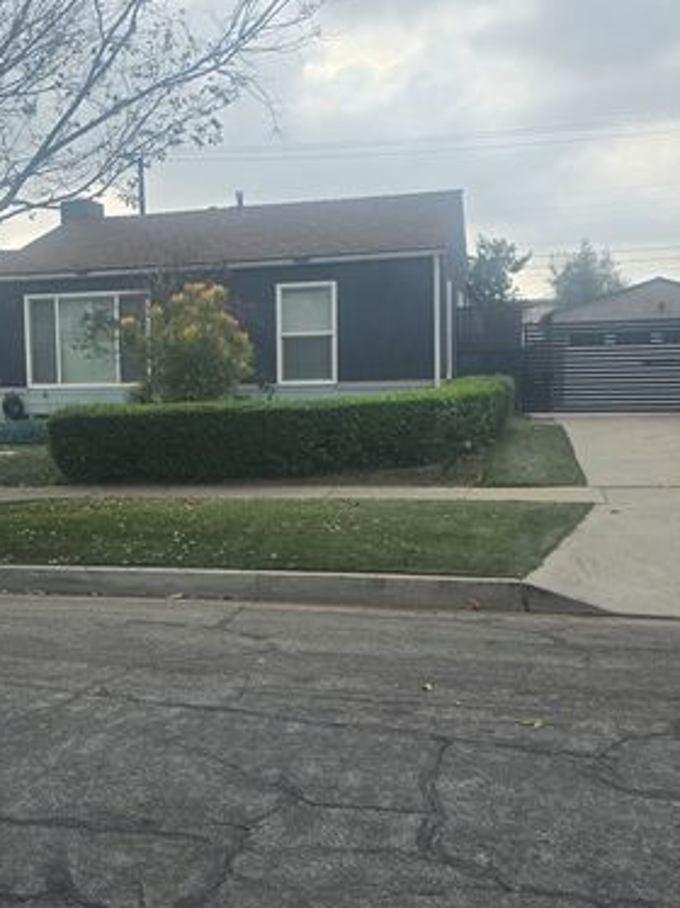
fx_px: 1075
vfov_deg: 45.8
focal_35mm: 41
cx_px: 131
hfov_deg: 34.0
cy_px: 450
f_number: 1.7
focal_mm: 6.3
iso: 12
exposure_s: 1/430
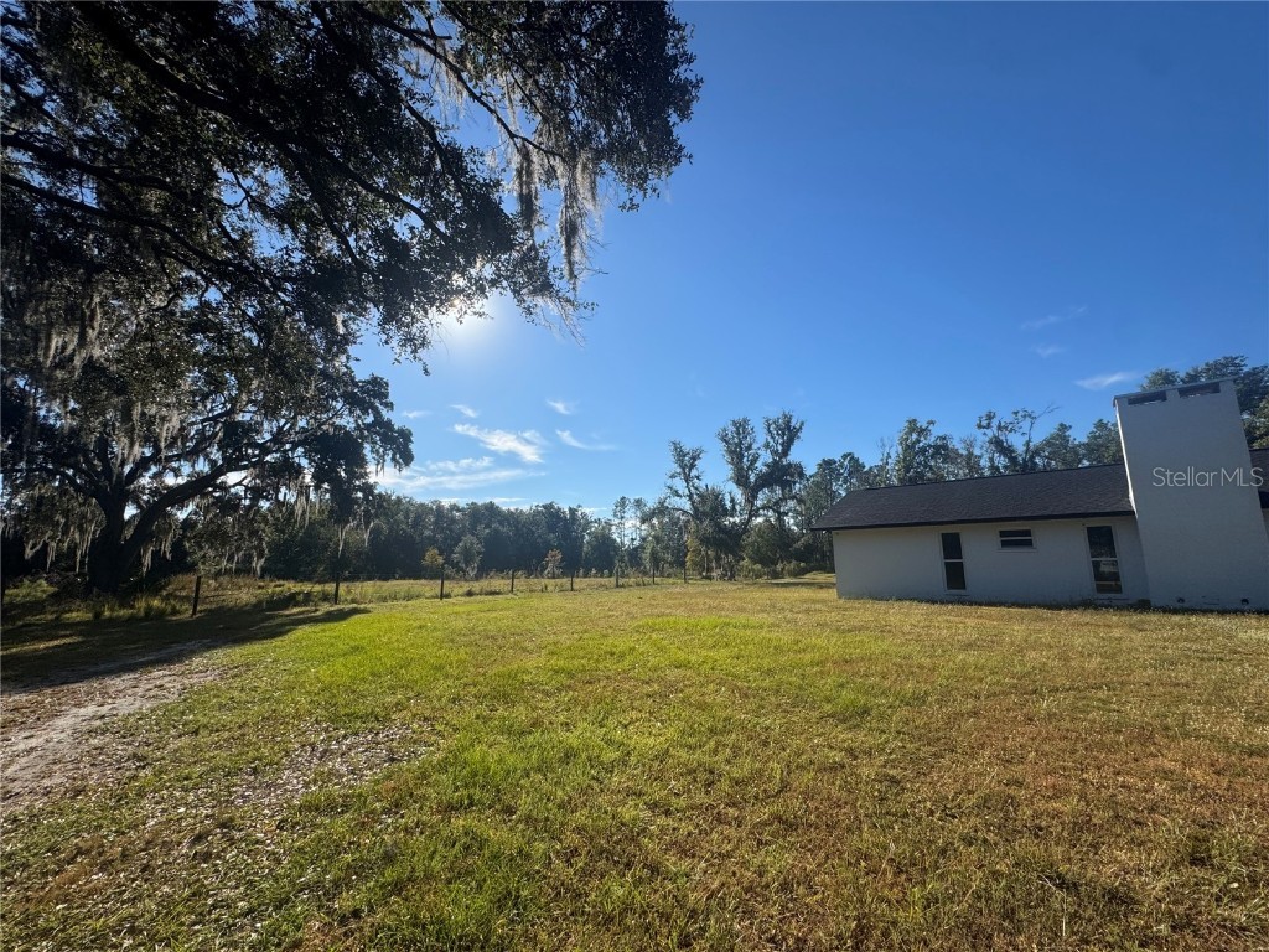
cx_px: 634
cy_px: 476
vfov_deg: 85.7
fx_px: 513
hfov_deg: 102.1
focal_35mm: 14
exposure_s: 1/3906
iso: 50
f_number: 2.2
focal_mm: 2.22
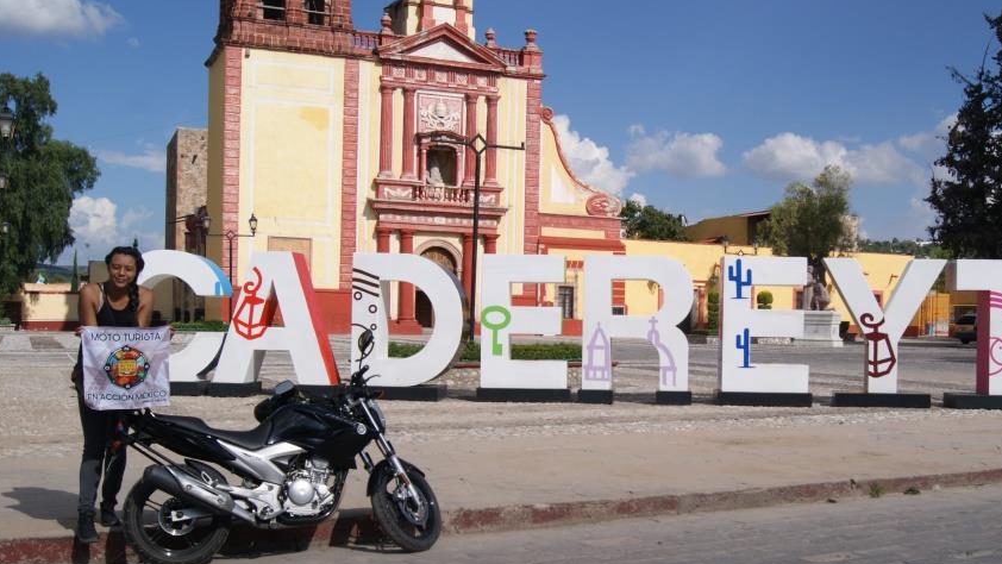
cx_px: 601
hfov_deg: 48.1
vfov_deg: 28.3
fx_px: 1116
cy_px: 346
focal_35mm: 42
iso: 100
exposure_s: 1/320
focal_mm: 22
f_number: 10
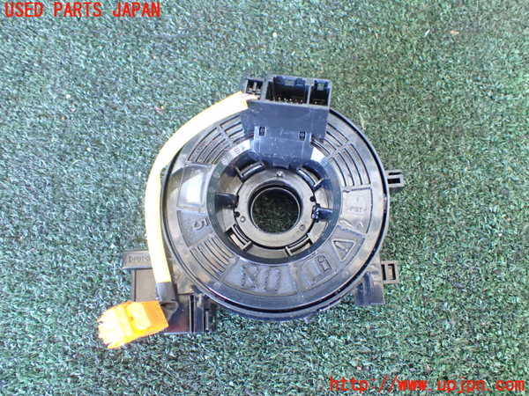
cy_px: 198
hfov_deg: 60.0
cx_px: 264
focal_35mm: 30
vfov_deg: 46.8
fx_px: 458
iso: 1000
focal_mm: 5.4
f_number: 2.3
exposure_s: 1/30
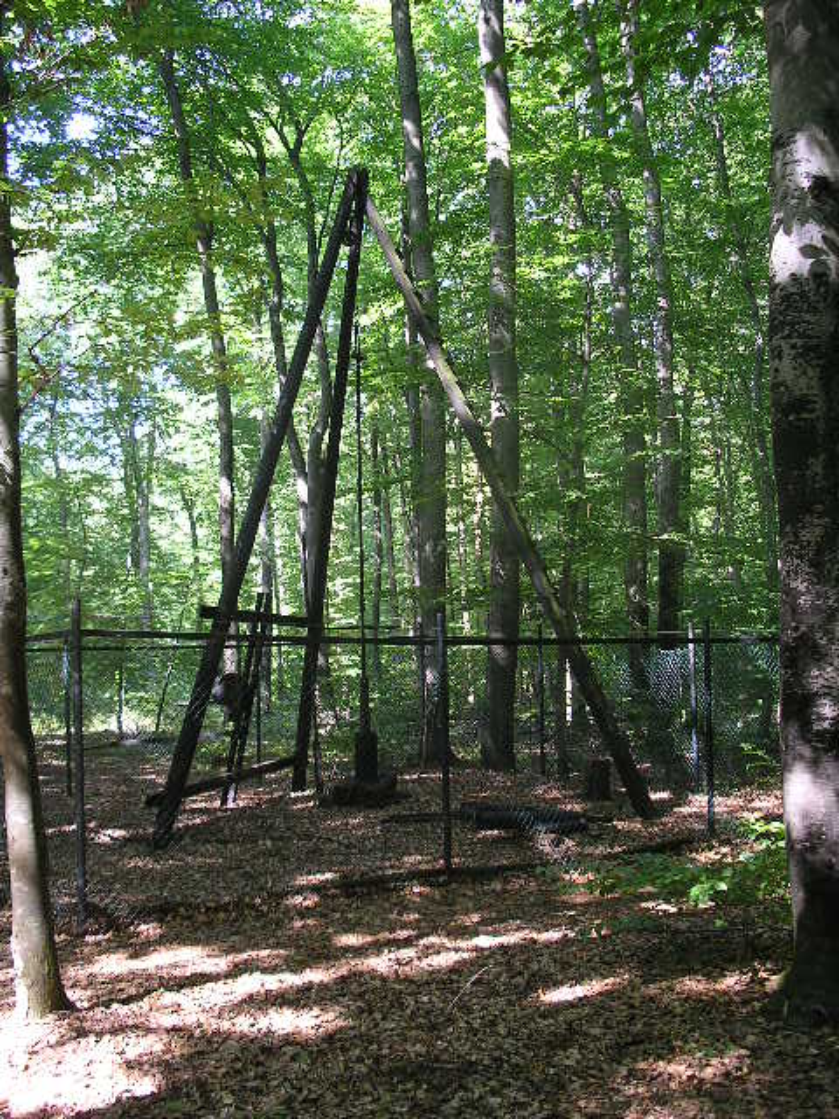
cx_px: 420
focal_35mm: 37
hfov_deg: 38.7
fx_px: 1196
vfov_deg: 50.1
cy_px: 560
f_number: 2.8
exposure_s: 1/39
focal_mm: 7.8
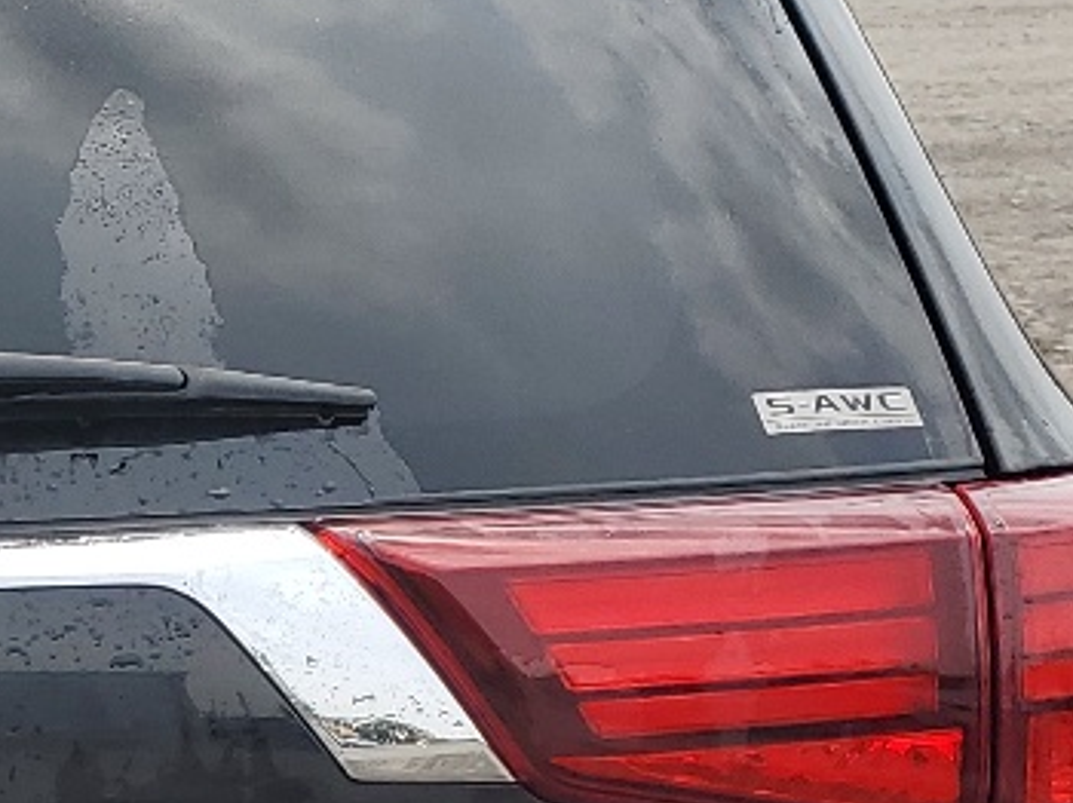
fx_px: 3686
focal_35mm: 119
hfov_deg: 15.6
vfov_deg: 12.3
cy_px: 818
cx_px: -380
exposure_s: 1/2500
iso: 50
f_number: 1.5
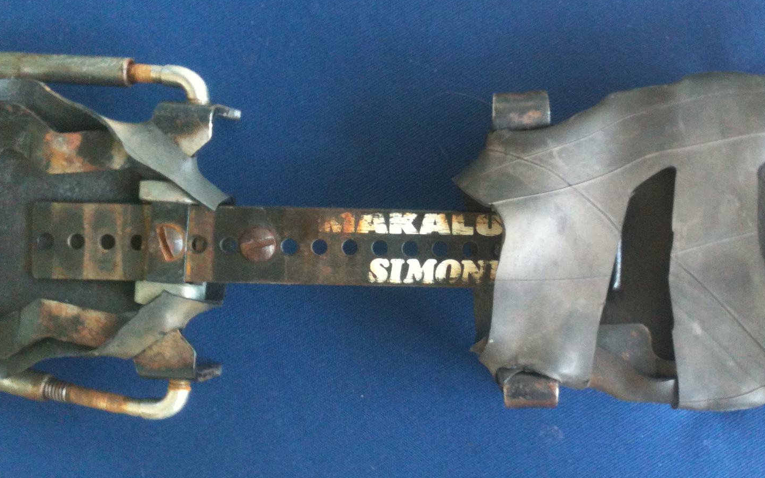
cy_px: 241
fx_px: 1105
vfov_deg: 24.4
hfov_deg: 37.8
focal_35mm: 53
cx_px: 498
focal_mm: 3.85
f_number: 2.8
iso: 125
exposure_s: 1/15
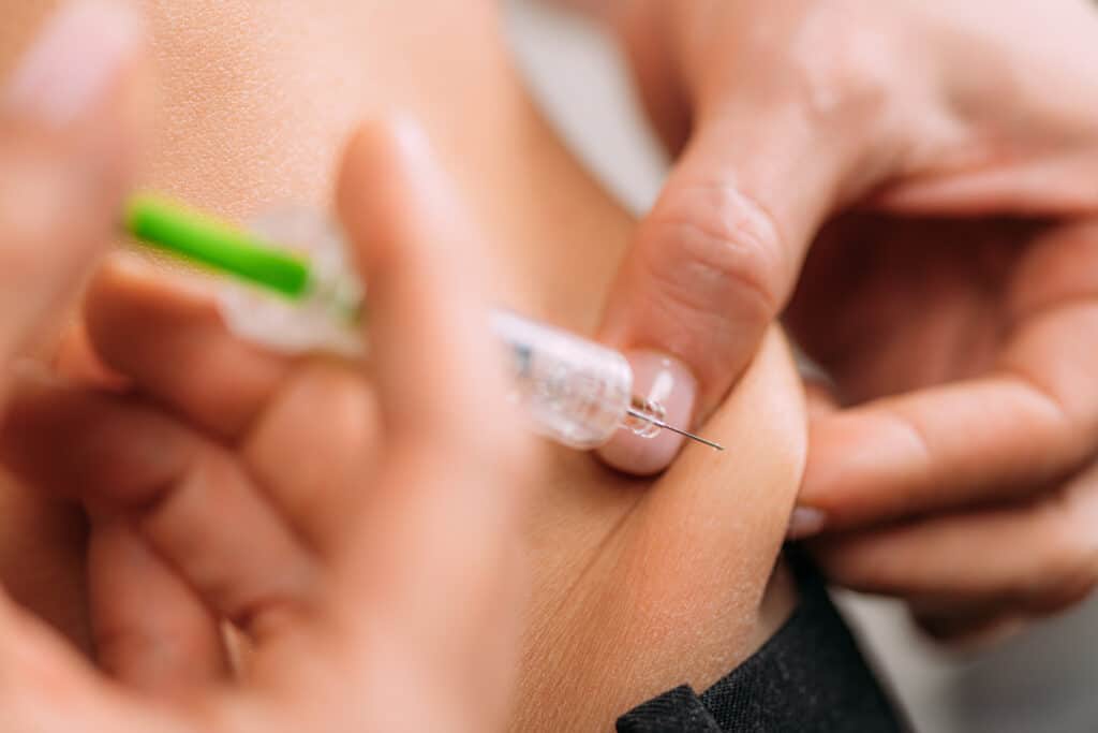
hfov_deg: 19.5
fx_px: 3203
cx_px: 549
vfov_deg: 13.0
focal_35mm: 105
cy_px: 366
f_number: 4.5
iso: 200
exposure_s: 1/160
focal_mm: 105
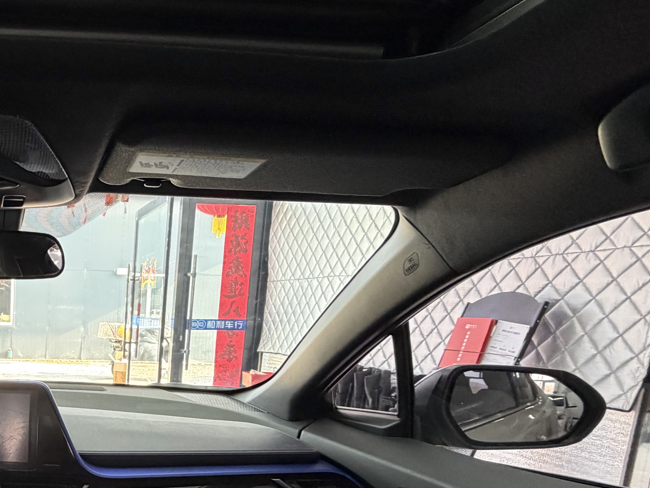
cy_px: 402
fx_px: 582
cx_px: 1
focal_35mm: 31
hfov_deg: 48.2
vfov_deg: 43.0
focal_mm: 2.22
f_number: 2.2
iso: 250
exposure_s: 1/50
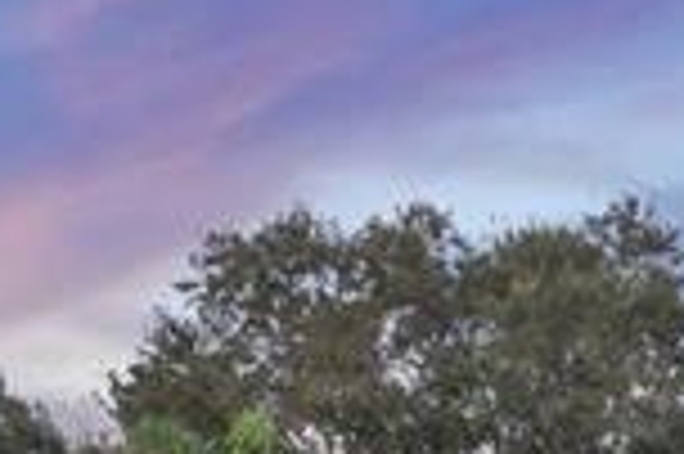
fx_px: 3252
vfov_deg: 7.6
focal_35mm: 171
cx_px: -261
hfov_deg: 11.6
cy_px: 989
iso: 400
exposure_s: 1/3.33
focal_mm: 17
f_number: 9
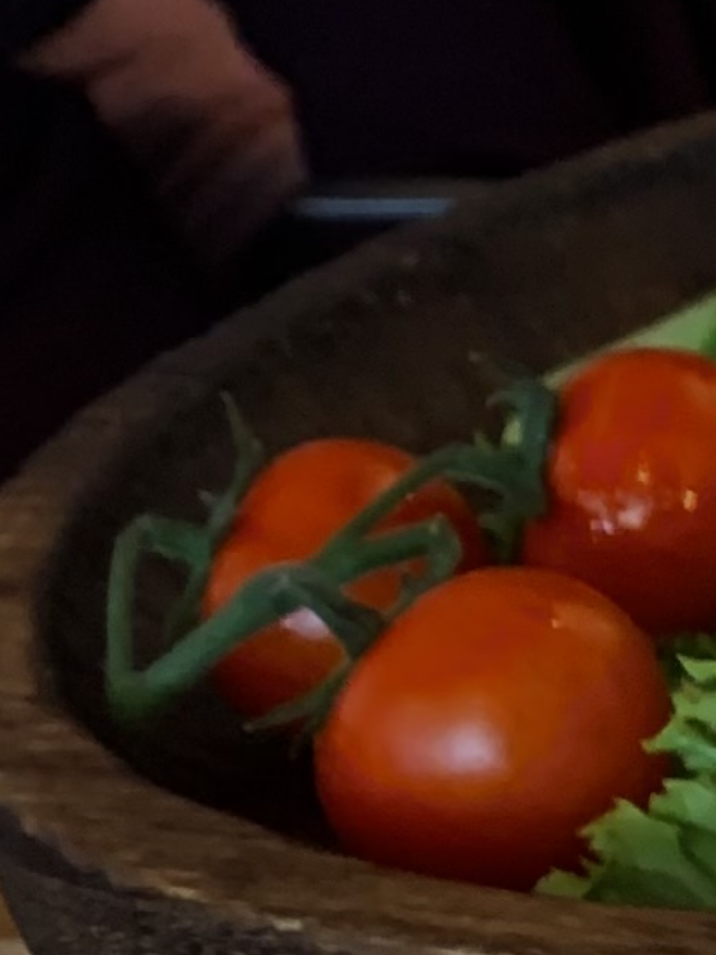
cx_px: 2193
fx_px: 4524
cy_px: 1055
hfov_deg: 7.8
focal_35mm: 164
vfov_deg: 11.9
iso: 400
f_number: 1.8
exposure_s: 1/33
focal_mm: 4.25
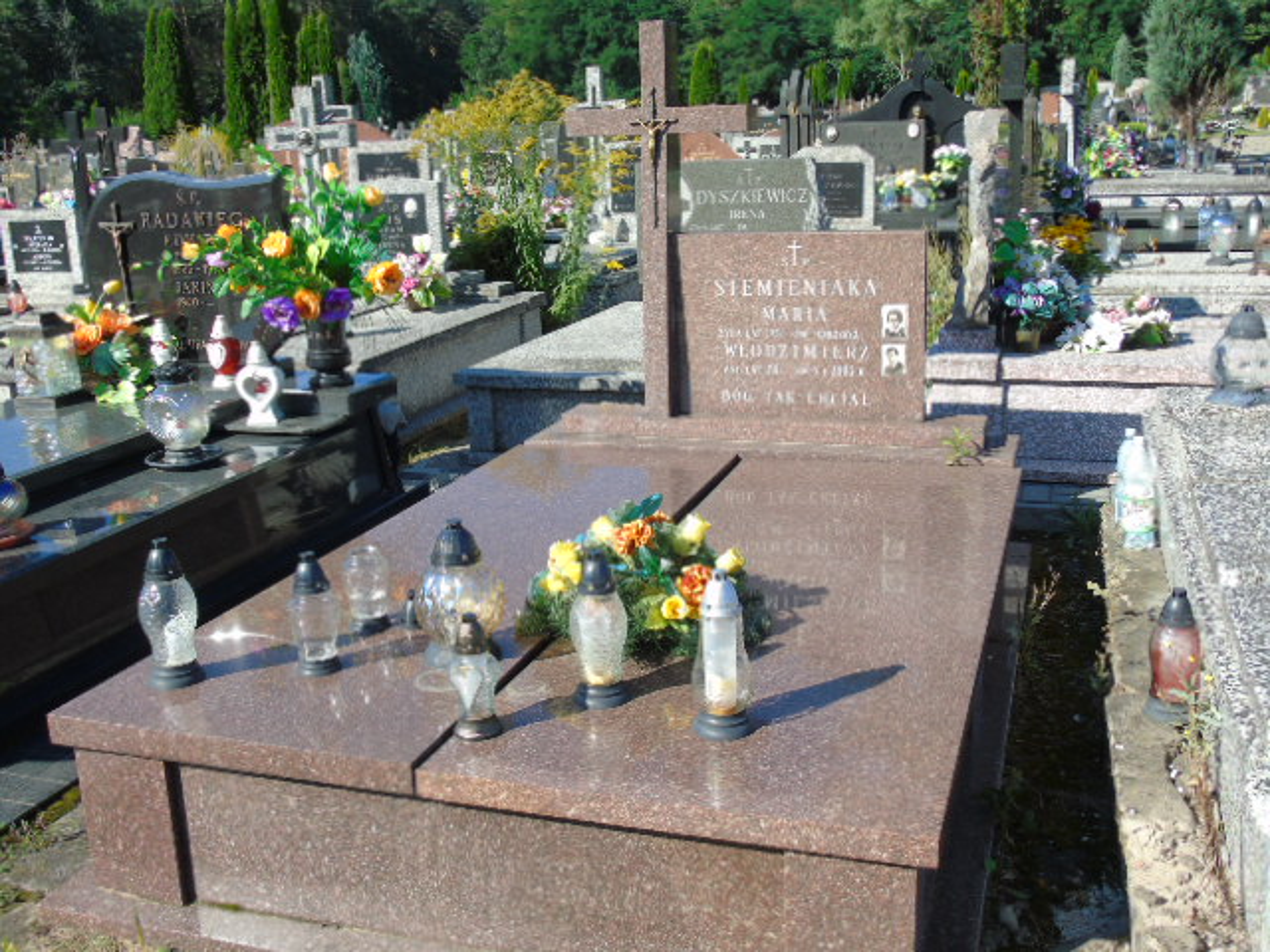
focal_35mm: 34
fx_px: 1247
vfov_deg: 41.8
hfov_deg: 54.0
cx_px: 635
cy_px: 476
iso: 80
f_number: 3.8
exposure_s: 1/400
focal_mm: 6.1
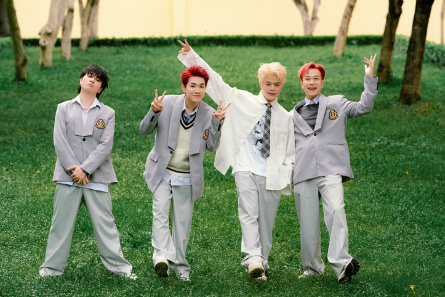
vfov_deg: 12.3
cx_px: 222
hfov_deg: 18.4
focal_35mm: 111
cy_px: 148
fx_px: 1372
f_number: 4
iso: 200
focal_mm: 110
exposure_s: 1/400
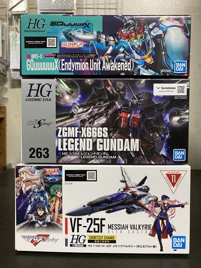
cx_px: 100
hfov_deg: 49.7
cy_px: 134
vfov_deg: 63.4
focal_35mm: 28
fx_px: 217
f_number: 1.8
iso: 160
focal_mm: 3.99
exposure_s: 1/60
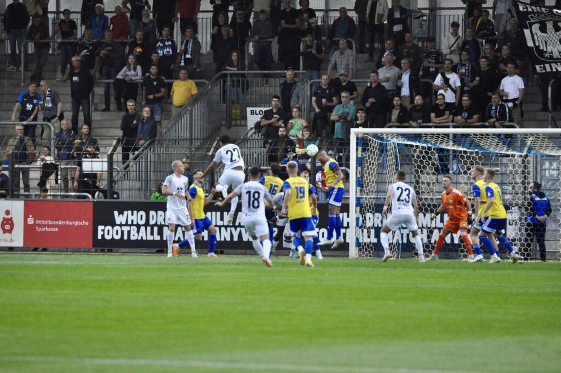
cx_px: 280
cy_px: 186
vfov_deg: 4.6
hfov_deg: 6.9
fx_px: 4669
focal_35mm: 300
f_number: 2.8
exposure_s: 1/2000
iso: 3200
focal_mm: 200
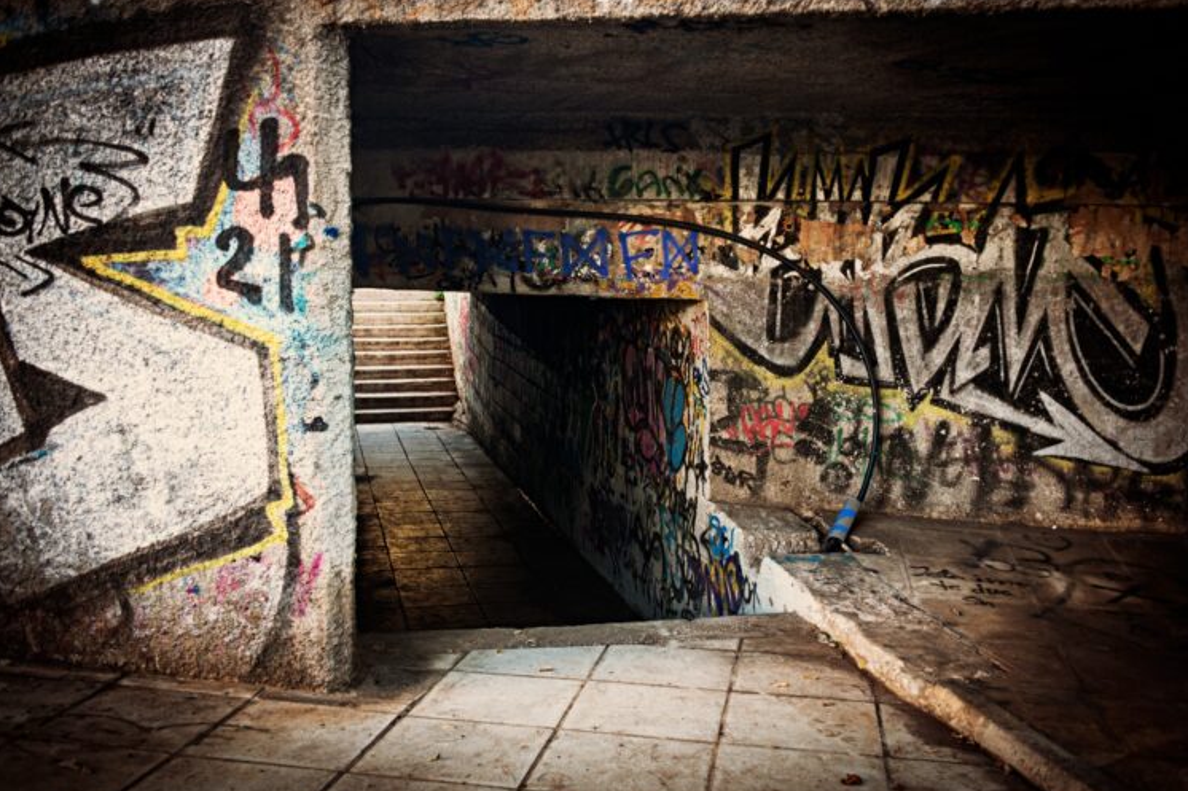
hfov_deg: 53.1
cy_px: 399
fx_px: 1188
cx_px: 605
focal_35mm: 36
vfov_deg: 36.9
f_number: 4
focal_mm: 35
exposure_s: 1/80
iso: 200
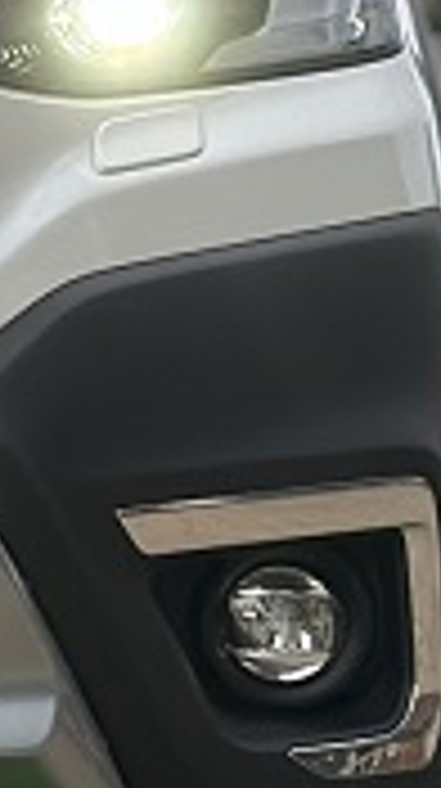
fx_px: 5611
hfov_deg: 4.3
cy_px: -65
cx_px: -958
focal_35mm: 269
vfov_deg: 8.0
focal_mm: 6.86
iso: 100
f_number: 1.78
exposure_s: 1/4367
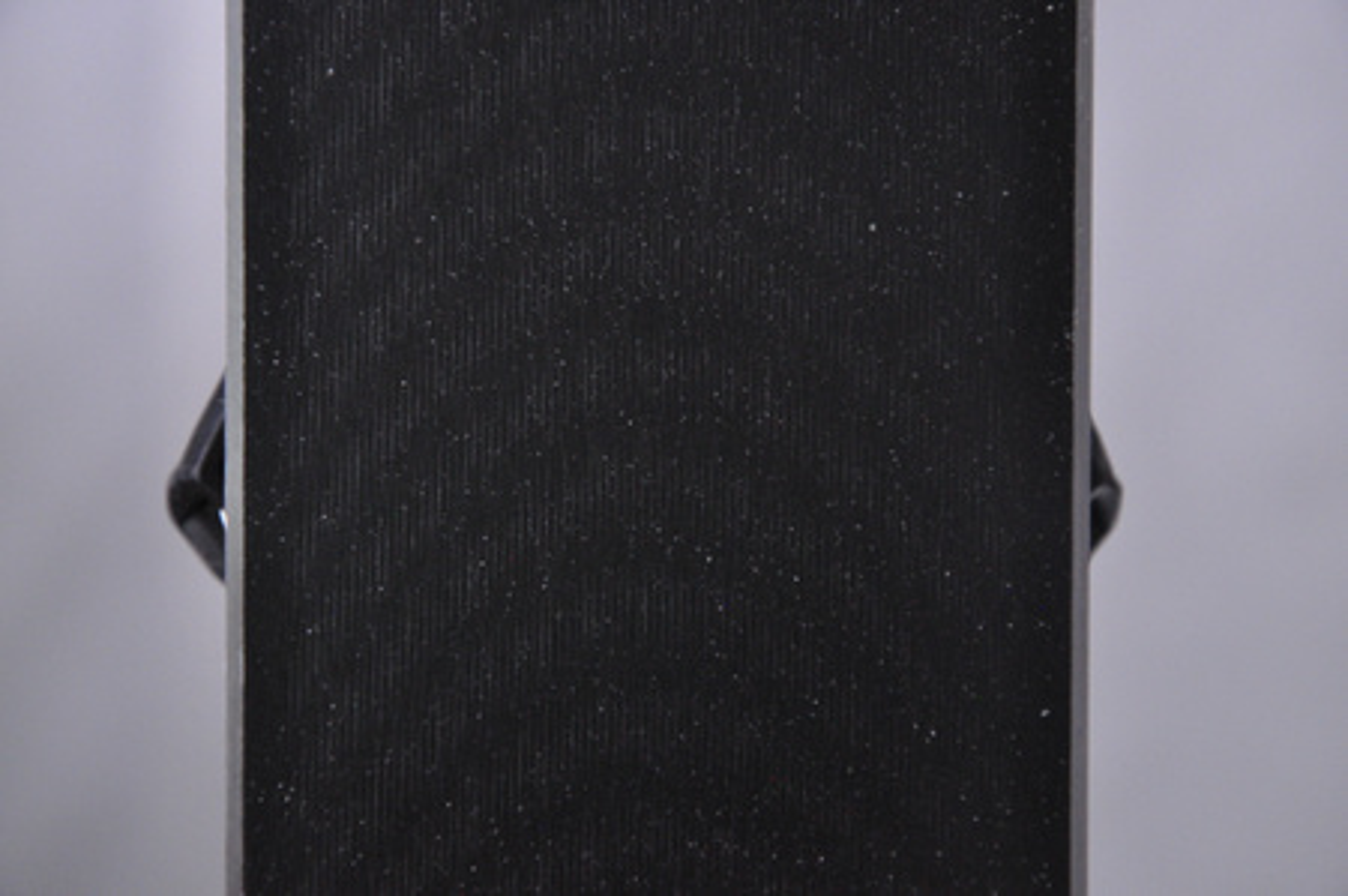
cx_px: 674
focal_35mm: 158
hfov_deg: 13.1
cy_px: 448
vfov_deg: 8.7
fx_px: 5891
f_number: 9.5
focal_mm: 105
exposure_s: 1/125
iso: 3200
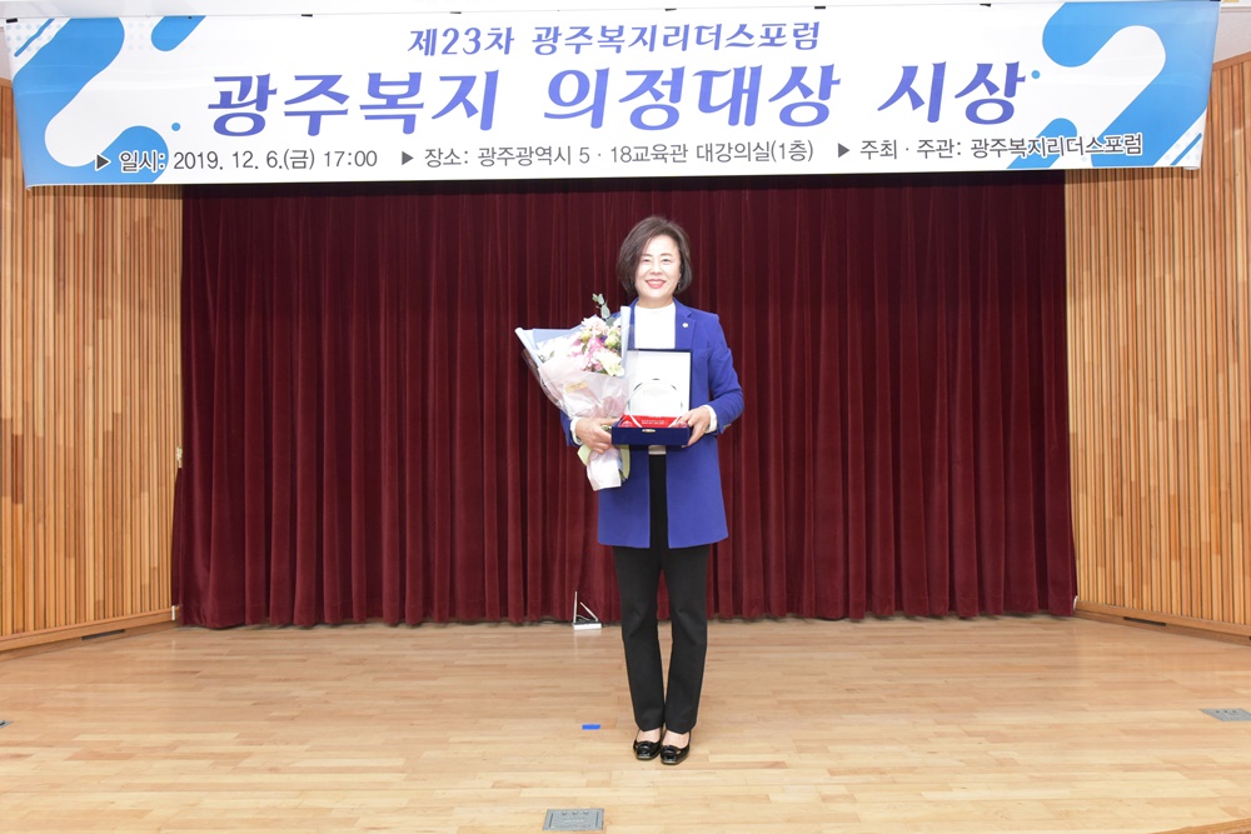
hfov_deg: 73.7
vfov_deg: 53.1
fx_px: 834
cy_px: 417
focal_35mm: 24
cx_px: 626
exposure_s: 1/60
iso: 4000
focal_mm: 24
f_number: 9
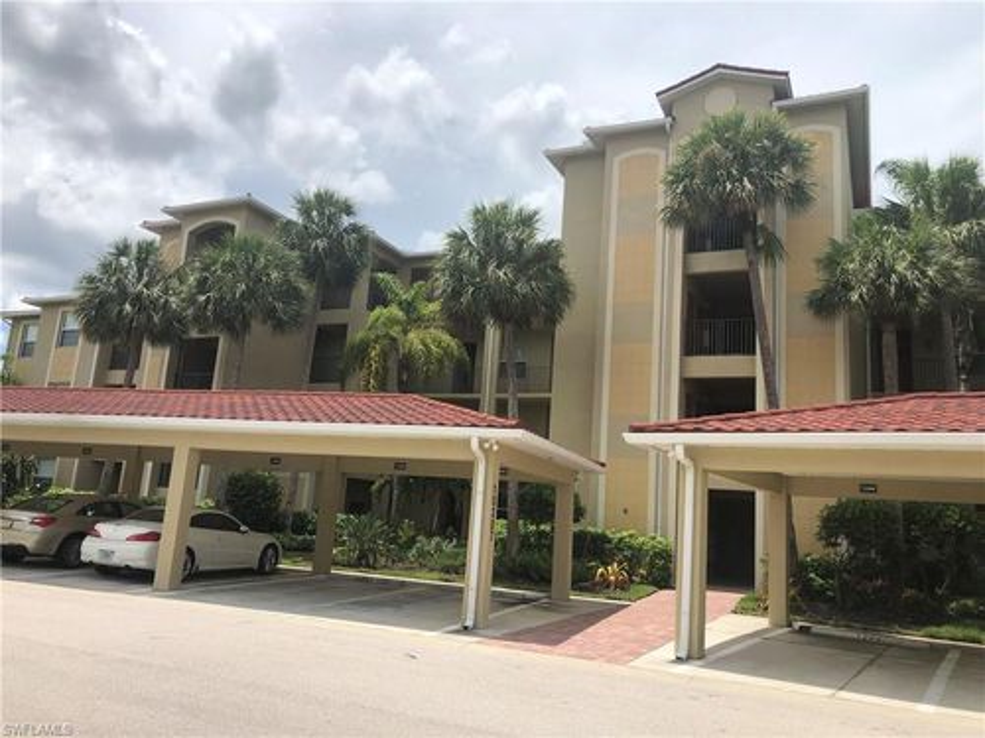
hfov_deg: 63.4
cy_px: 369
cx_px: 492
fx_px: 797
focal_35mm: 28
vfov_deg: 49.7
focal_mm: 3.99
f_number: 1.8
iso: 20
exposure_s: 1/2825
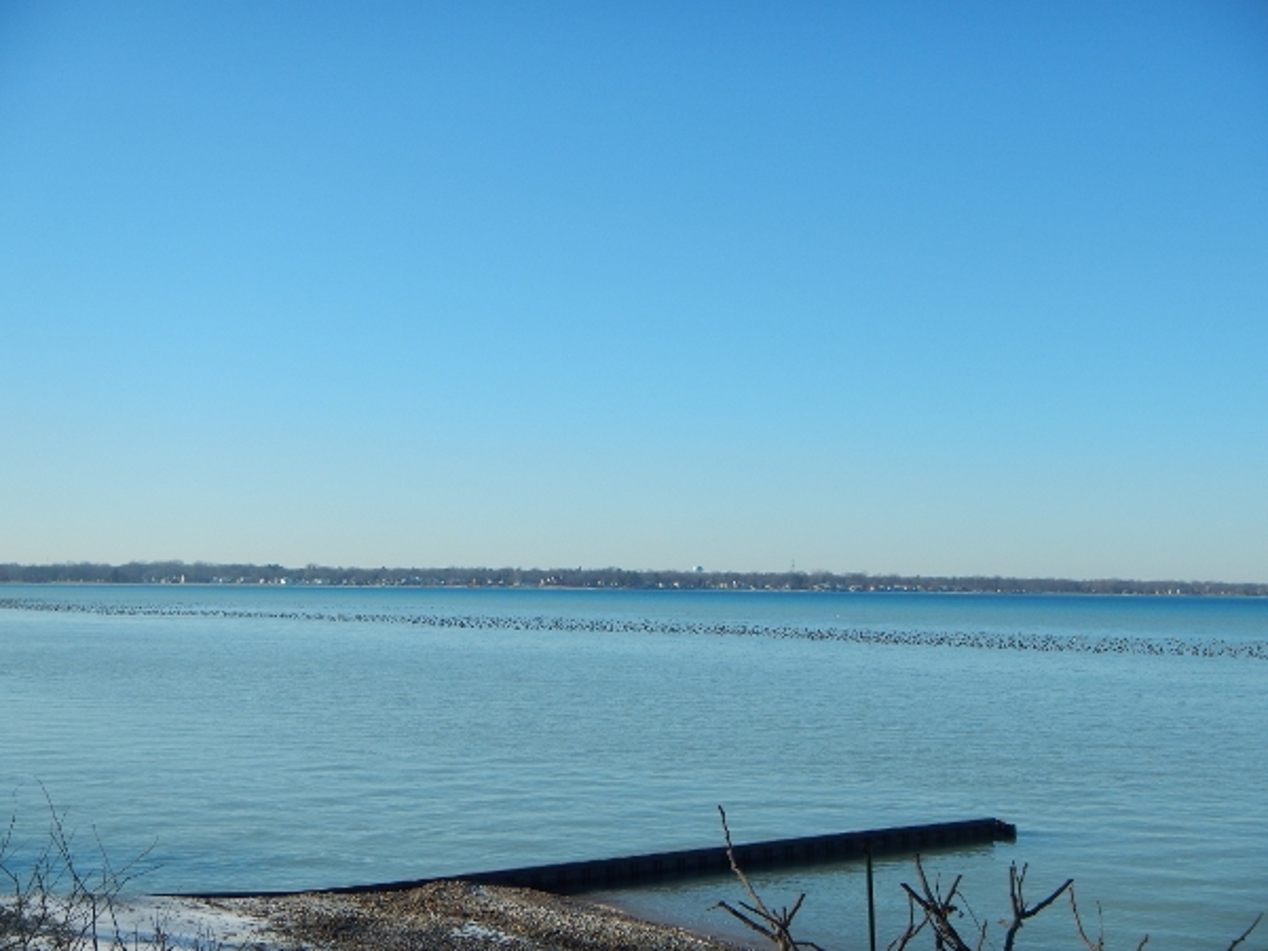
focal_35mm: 51
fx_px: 1868
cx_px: 634
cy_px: 476
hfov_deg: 37.5
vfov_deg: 28.6
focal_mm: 9.1
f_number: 4.1
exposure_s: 1/1000
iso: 125
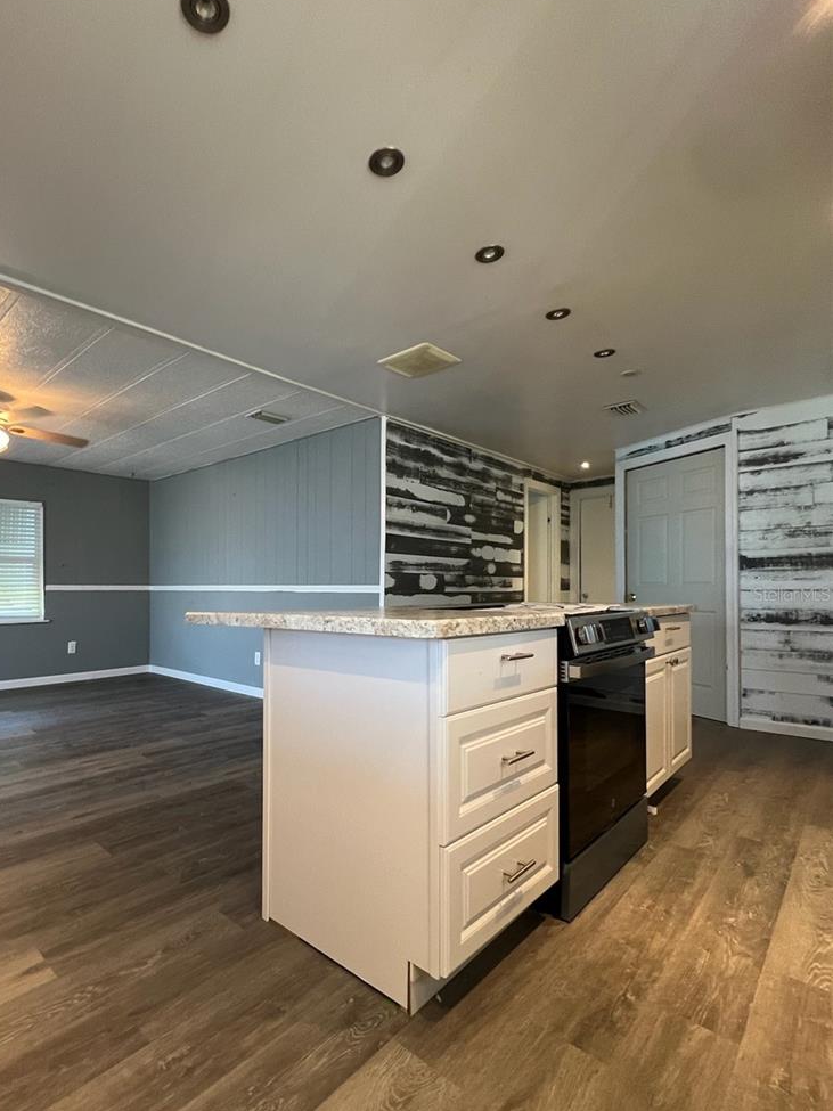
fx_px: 513
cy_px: 594
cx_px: 321
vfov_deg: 94.4
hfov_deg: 76.9
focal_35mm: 16
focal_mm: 1.57
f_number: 1.8
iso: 200
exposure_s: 1/60
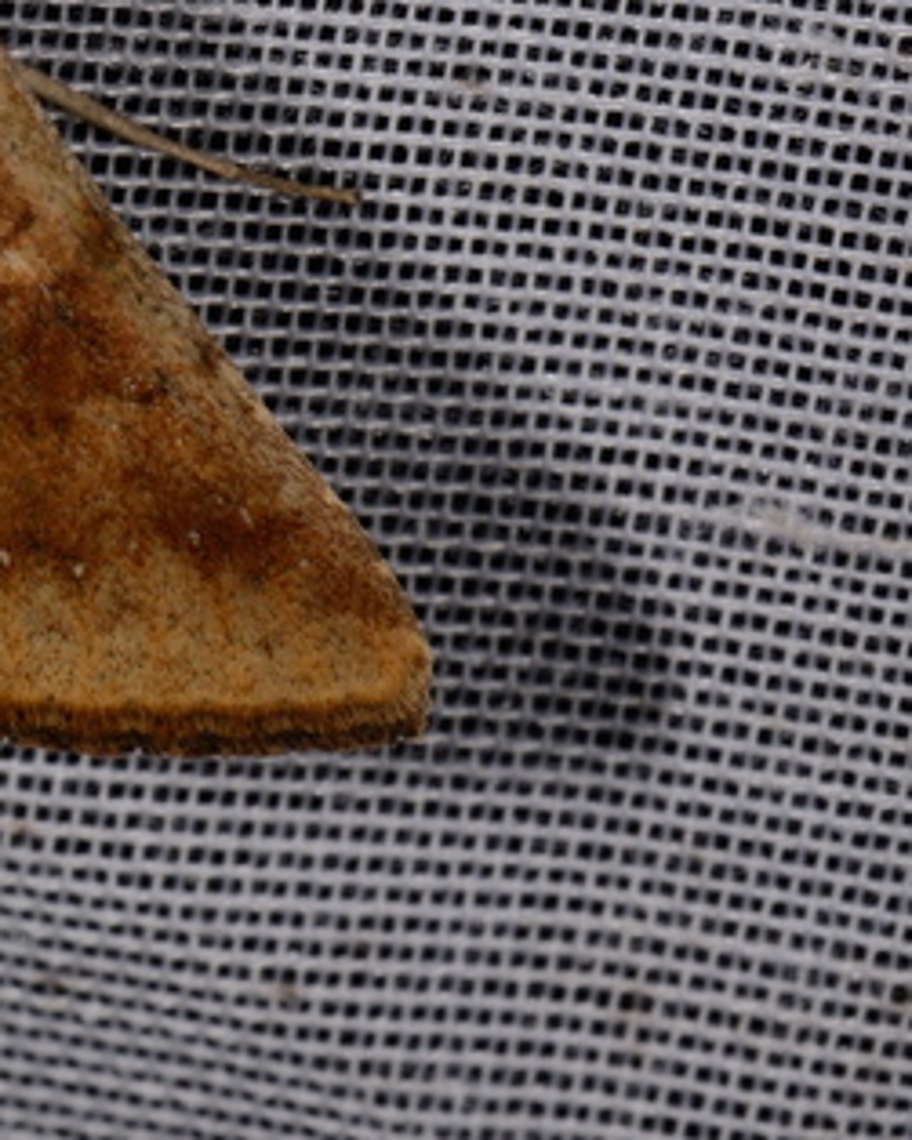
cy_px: 196
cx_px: -429
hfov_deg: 5.1
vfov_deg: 6.4
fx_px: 10167
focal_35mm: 301
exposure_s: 1/60
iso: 100
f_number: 25
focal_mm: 85
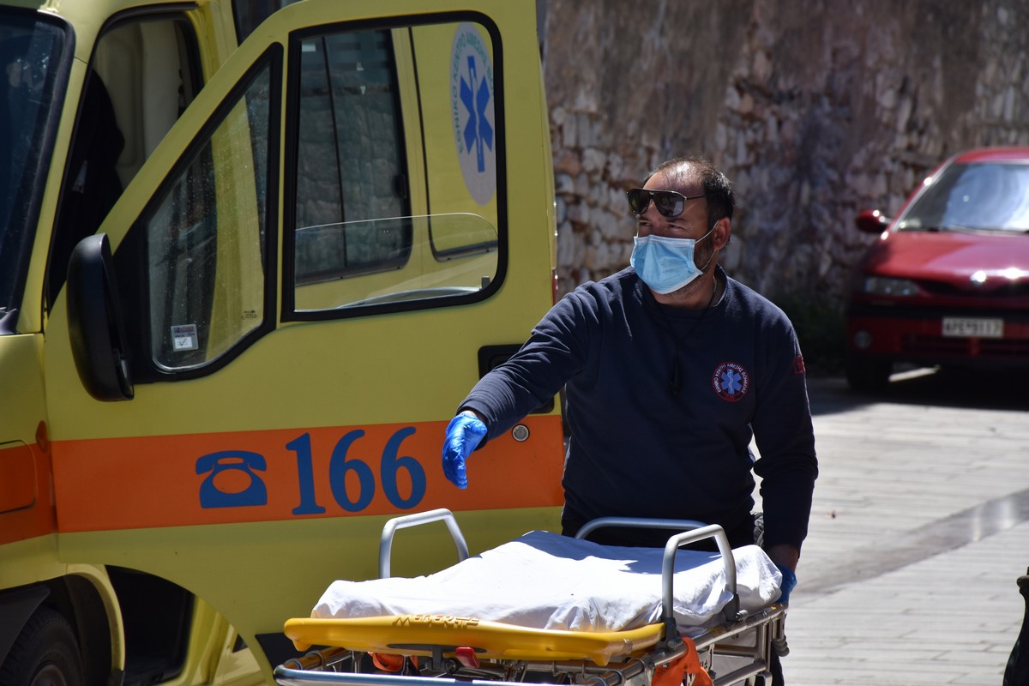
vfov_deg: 7.5
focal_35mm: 183
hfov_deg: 11.2
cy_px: 343
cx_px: 514
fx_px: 5230
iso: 320
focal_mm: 122
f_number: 9
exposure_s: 1/1250
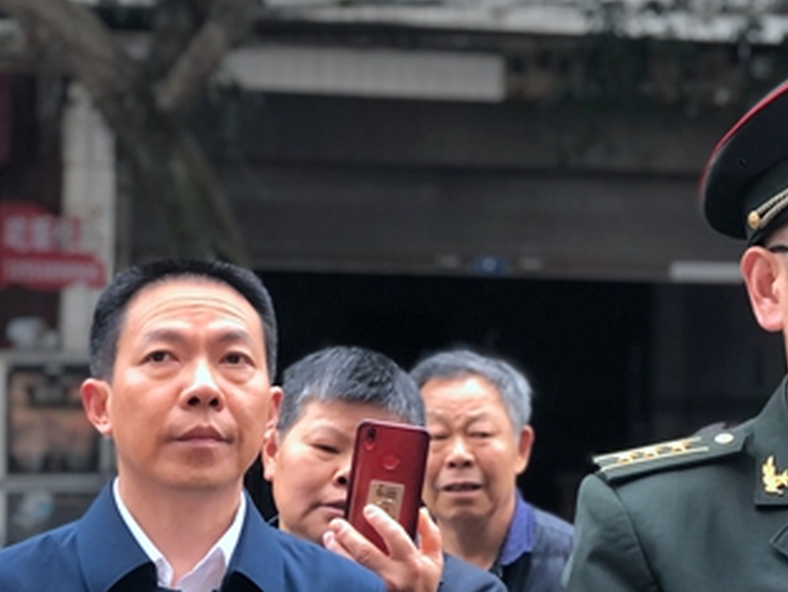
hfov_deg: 16.7
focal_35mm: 116
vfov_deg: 12.8
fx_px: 2643
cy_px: 334
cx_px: 760
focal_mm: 6.6
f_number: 2.8
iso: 32
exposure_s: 1/30
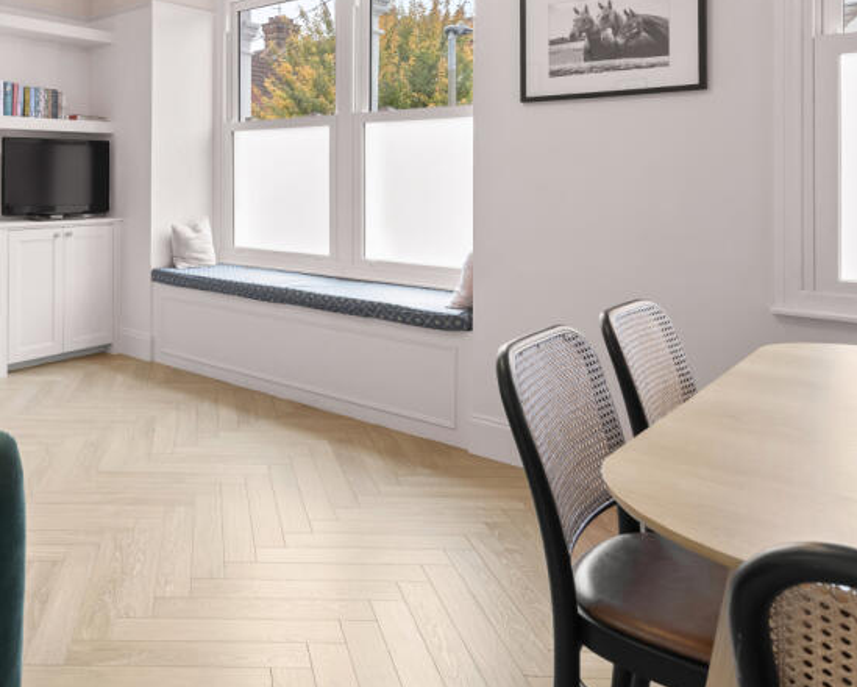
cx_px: 173
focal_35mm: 28
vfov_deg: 49.9
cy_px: 187
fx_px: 711
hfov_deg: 57.6
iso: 400
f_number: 10
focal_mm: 16
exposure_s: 1/3
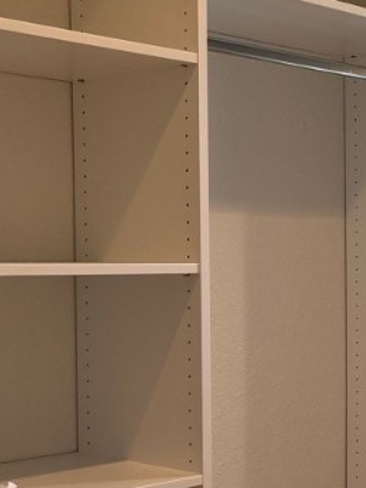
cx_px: 582
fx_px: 1099
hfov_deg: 16.8
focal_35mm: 78
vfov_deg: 24.9
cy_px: 303
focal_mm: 5.96
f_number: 1.6
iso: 80
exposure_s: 1/60
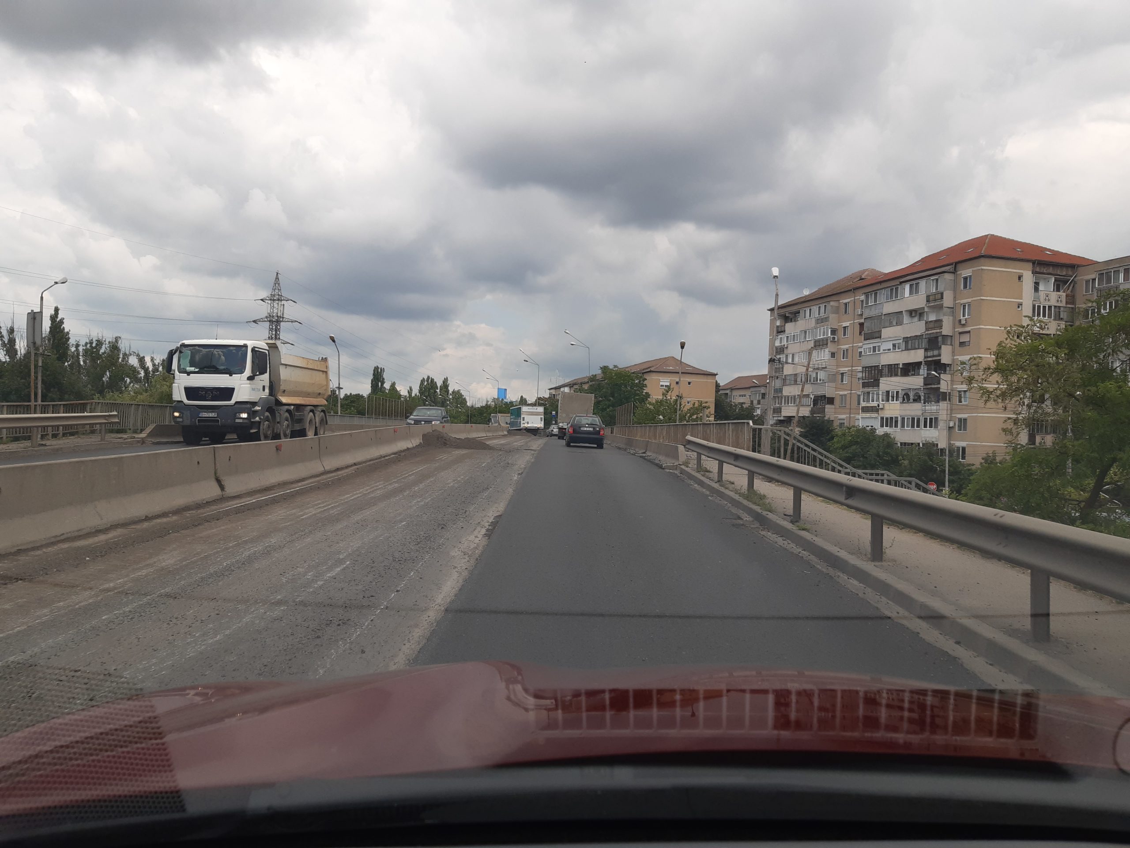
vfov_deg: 53.1
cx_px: 565
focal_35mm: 26
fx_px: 849
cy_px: 424
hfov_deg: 67.3
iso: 40
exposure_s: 1/1258
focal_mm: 3.92
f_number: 1.7
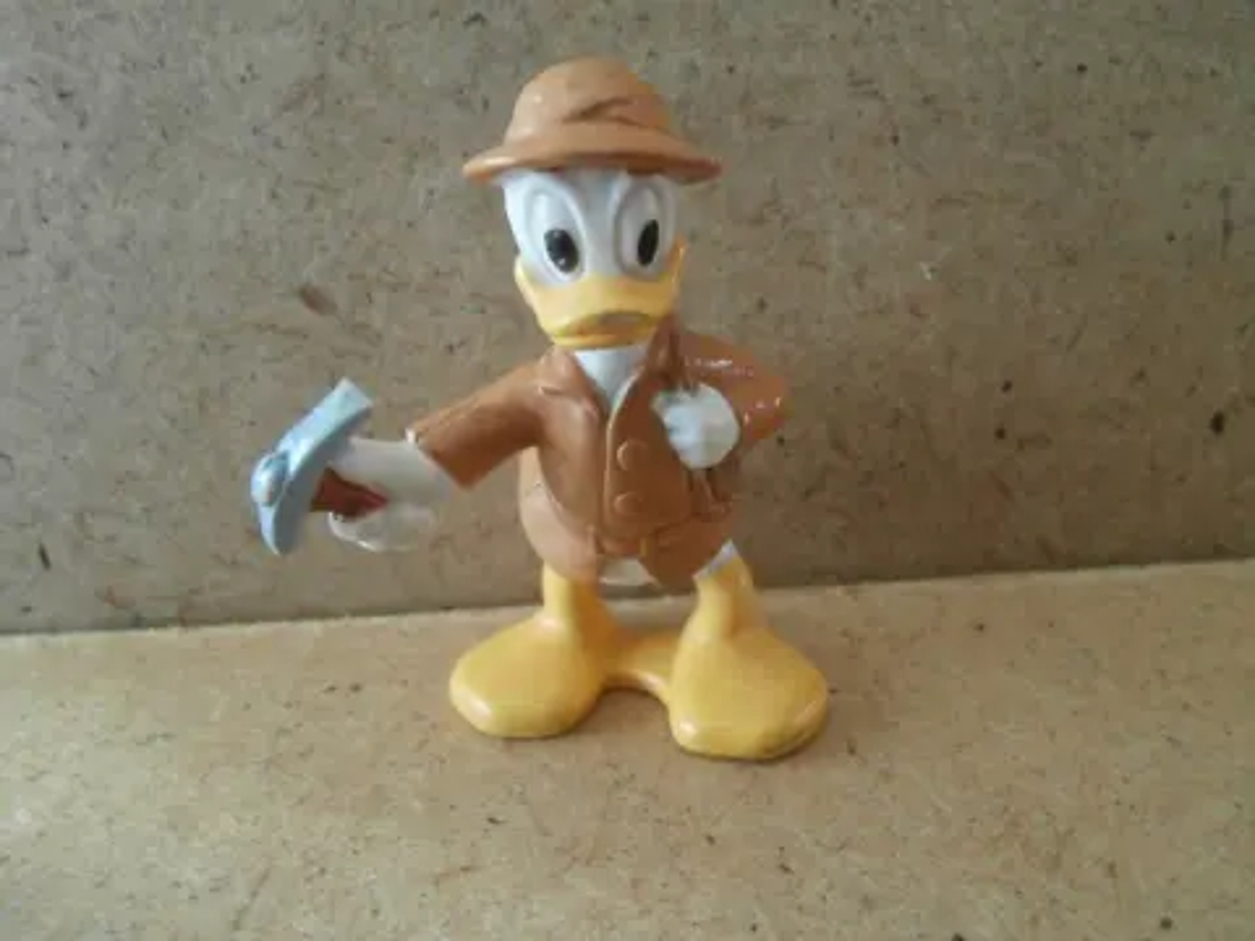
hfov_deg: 71.6
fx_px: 870
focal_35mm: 24
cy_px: 470
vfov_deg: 56.8
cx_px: 628
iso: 200
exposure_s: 1/30
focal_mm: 4.2
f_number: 3
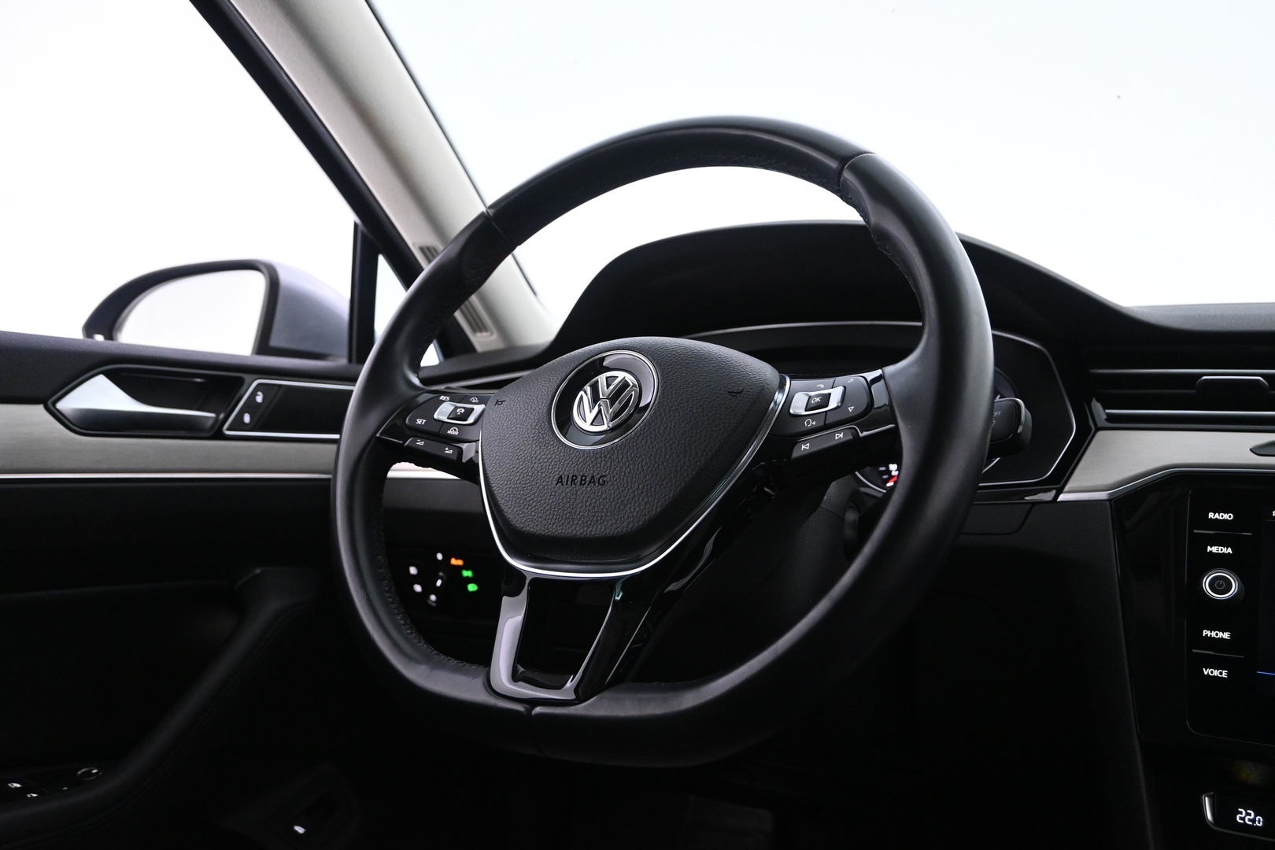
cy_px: 425
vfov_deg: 42.6
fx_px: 1089
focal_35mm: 31
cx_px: 638
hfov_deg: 60.7
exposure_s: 1/40
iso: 2500
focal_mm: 20.5
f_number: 3.8
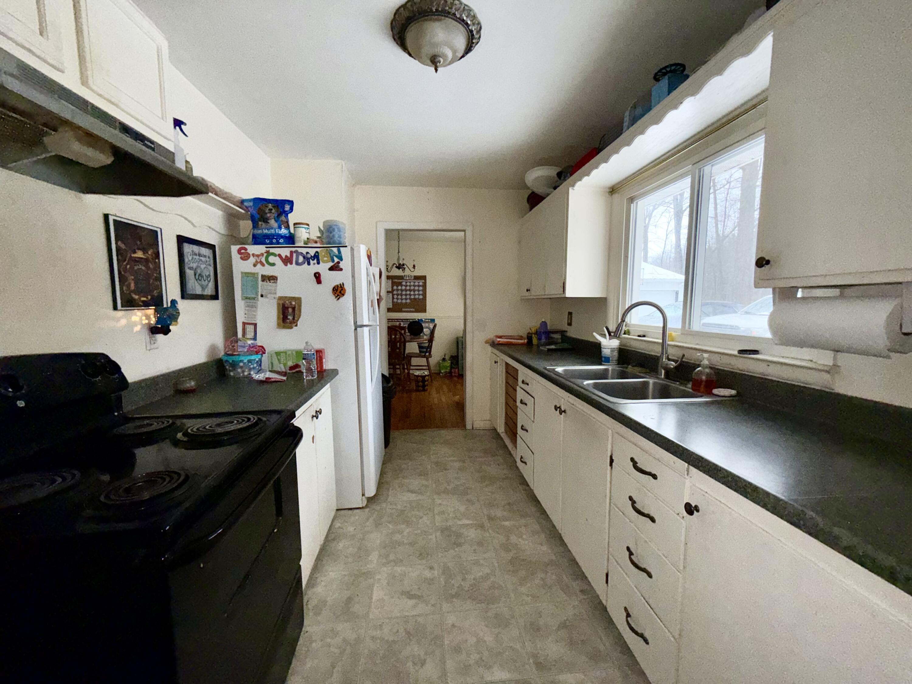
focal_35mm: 14
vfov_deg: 85.7
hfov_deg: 102.1
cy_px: 342
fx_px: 369
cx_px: 456
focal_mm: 2.22
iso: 80
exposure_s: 1/122
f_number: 2.2
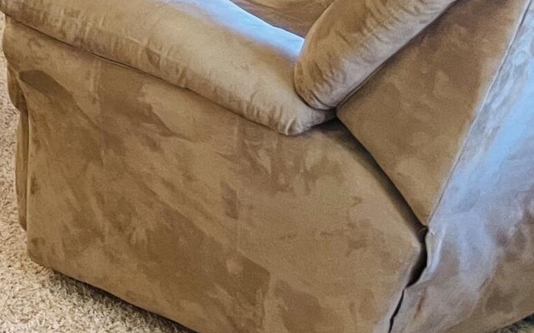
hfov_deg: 15.8
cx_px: -495
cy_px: -167
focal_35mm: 107
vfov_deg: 11.7
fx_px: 1557
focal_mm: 4.2
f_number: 1.6
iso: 200
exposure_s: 1/60
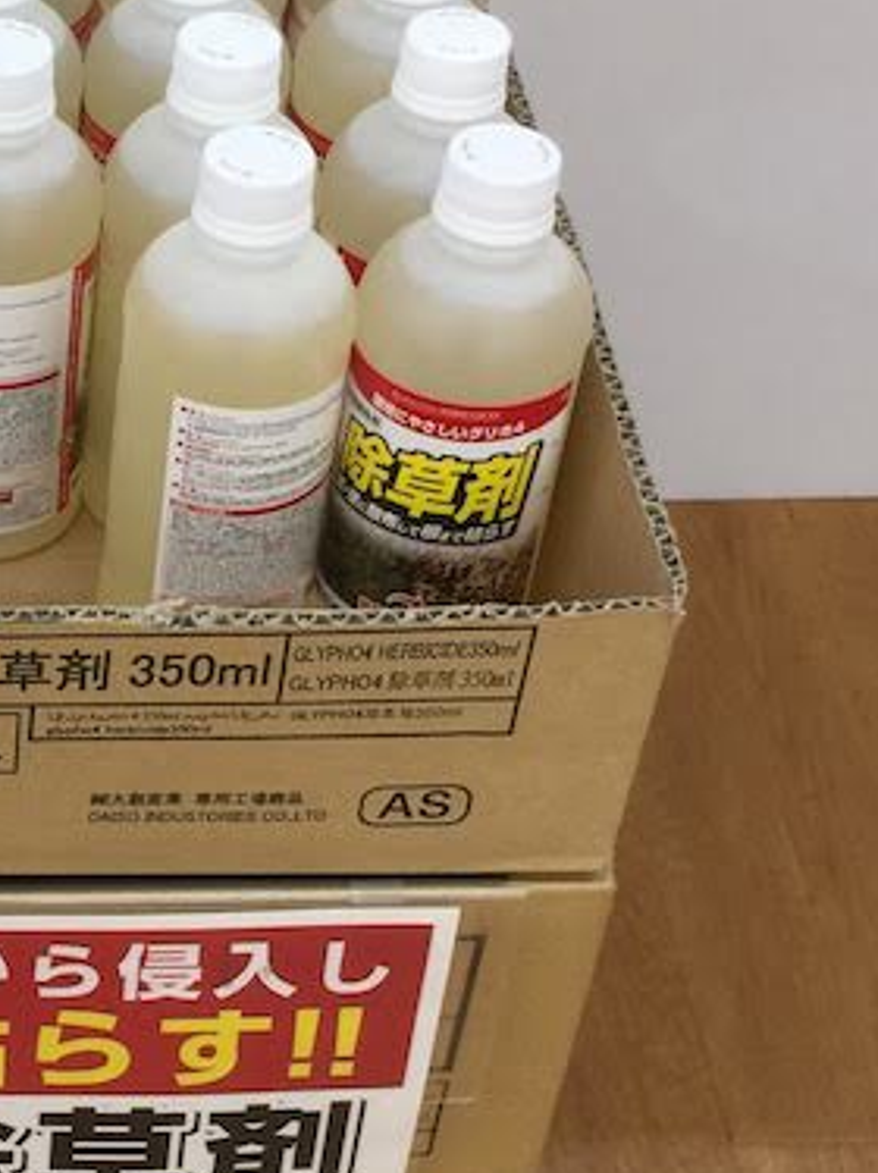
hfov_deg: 18.5
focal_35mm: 76
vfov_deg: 25.6
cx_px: -113
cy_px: 695
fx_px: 2573
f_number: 2.2
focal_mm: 4.15
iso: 32
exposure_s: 1/40
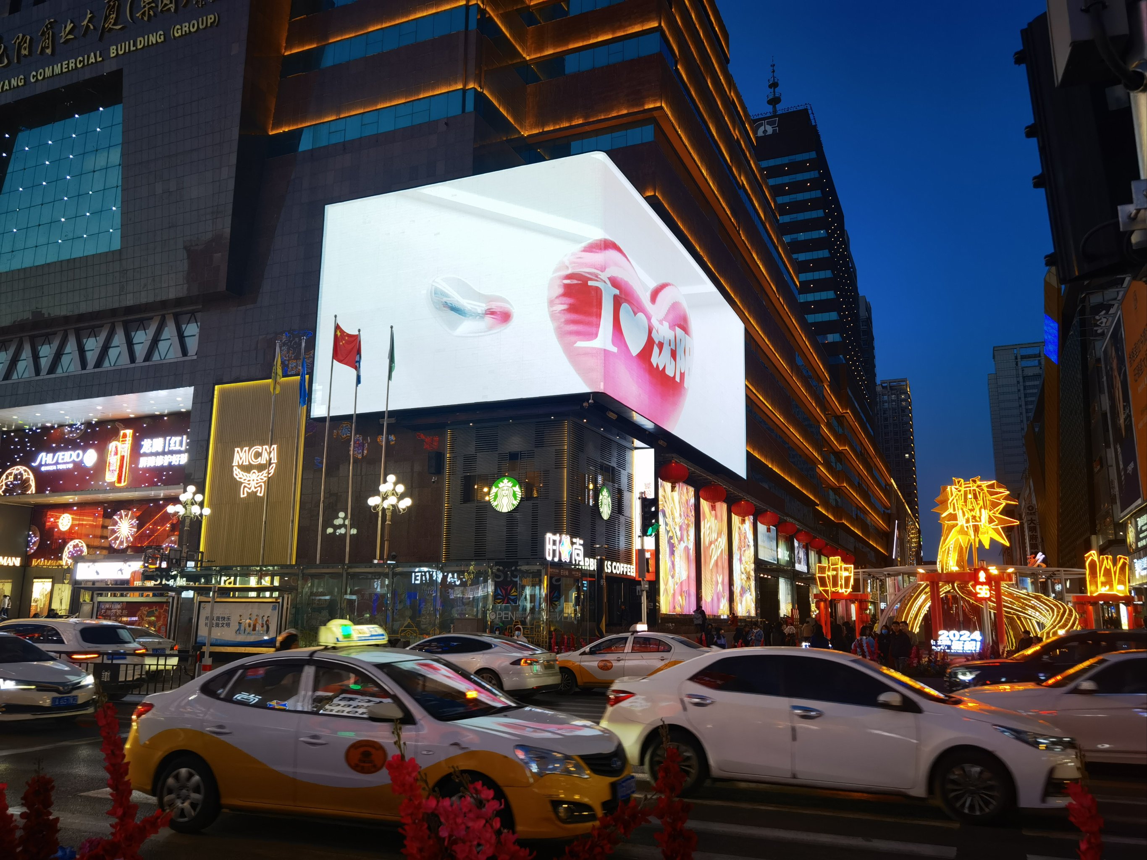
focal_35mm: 27
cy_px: 430
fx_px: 895
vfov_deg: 51.4
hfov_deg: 65.3
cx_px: 574
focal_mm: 6.67
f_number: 1.9
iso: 125
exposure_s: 1/100
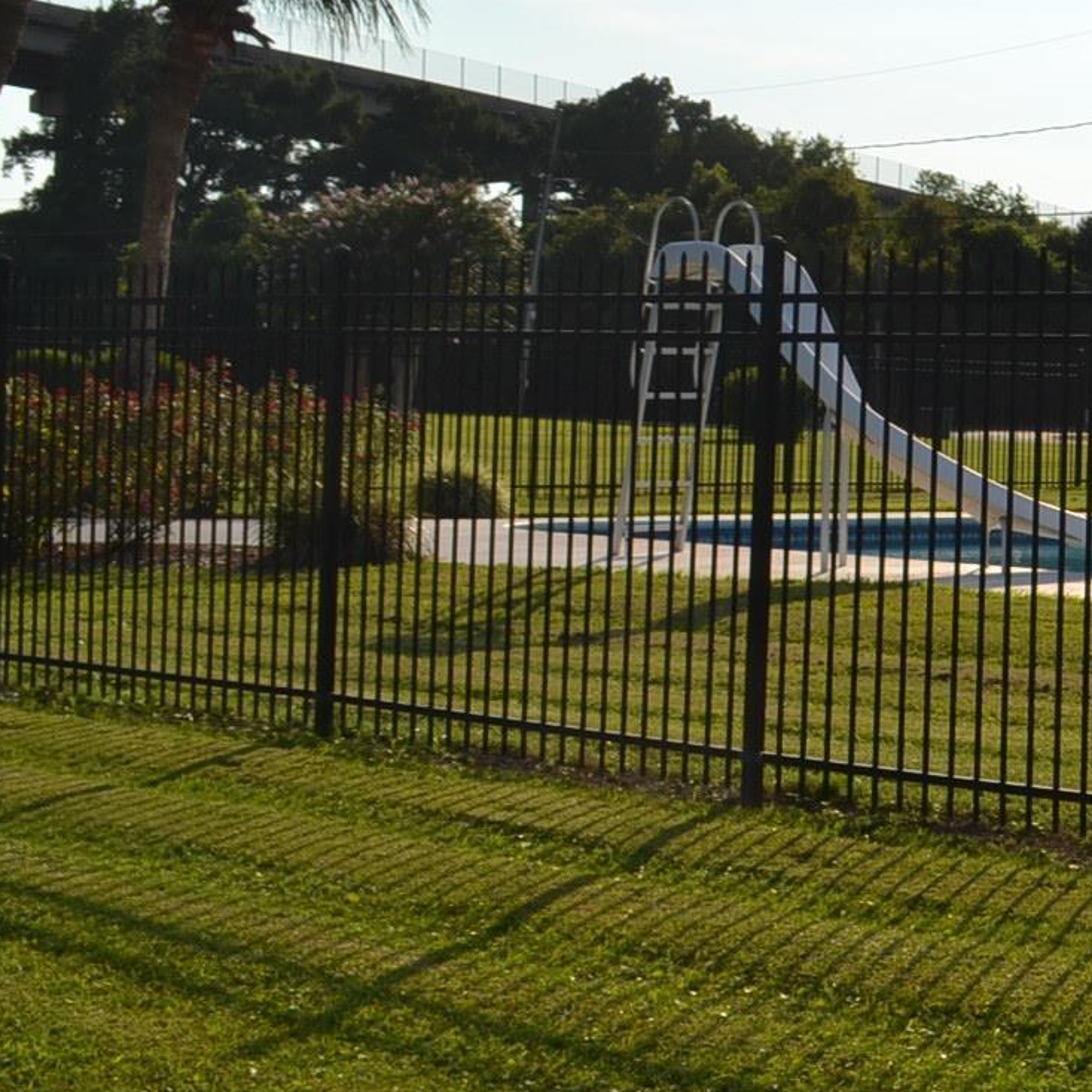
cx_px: 1562
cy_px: 442
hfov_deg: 19.3
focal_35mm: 80
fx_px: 2855
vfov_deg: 21.6
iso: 100
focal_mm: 20
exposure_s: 1/200
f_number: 11
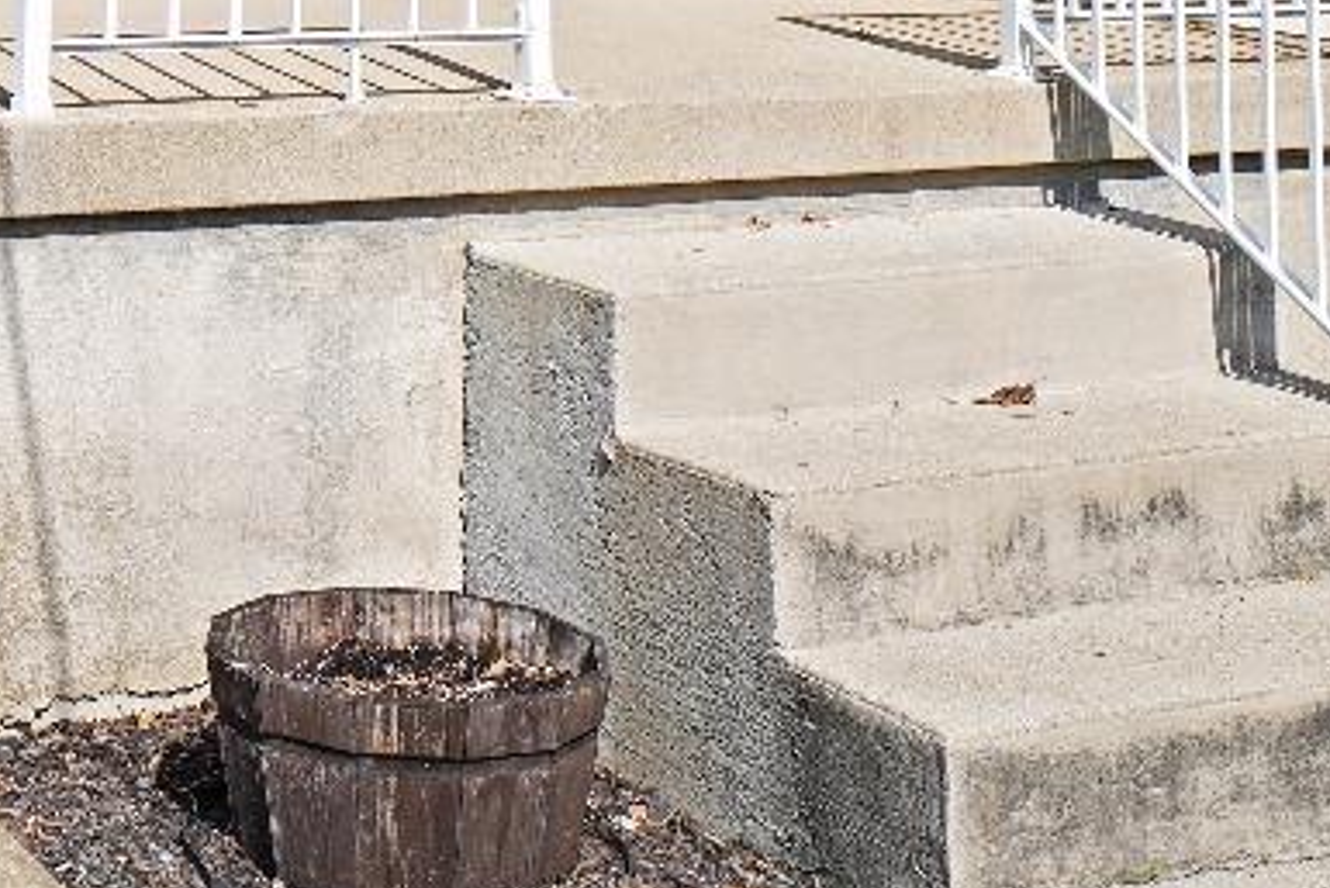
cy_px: -574
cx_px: -38
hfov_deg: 25.2
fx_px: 2807
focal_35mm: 76
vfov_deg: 16.0
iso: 100
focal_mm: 13
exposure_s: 1/320
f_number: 8
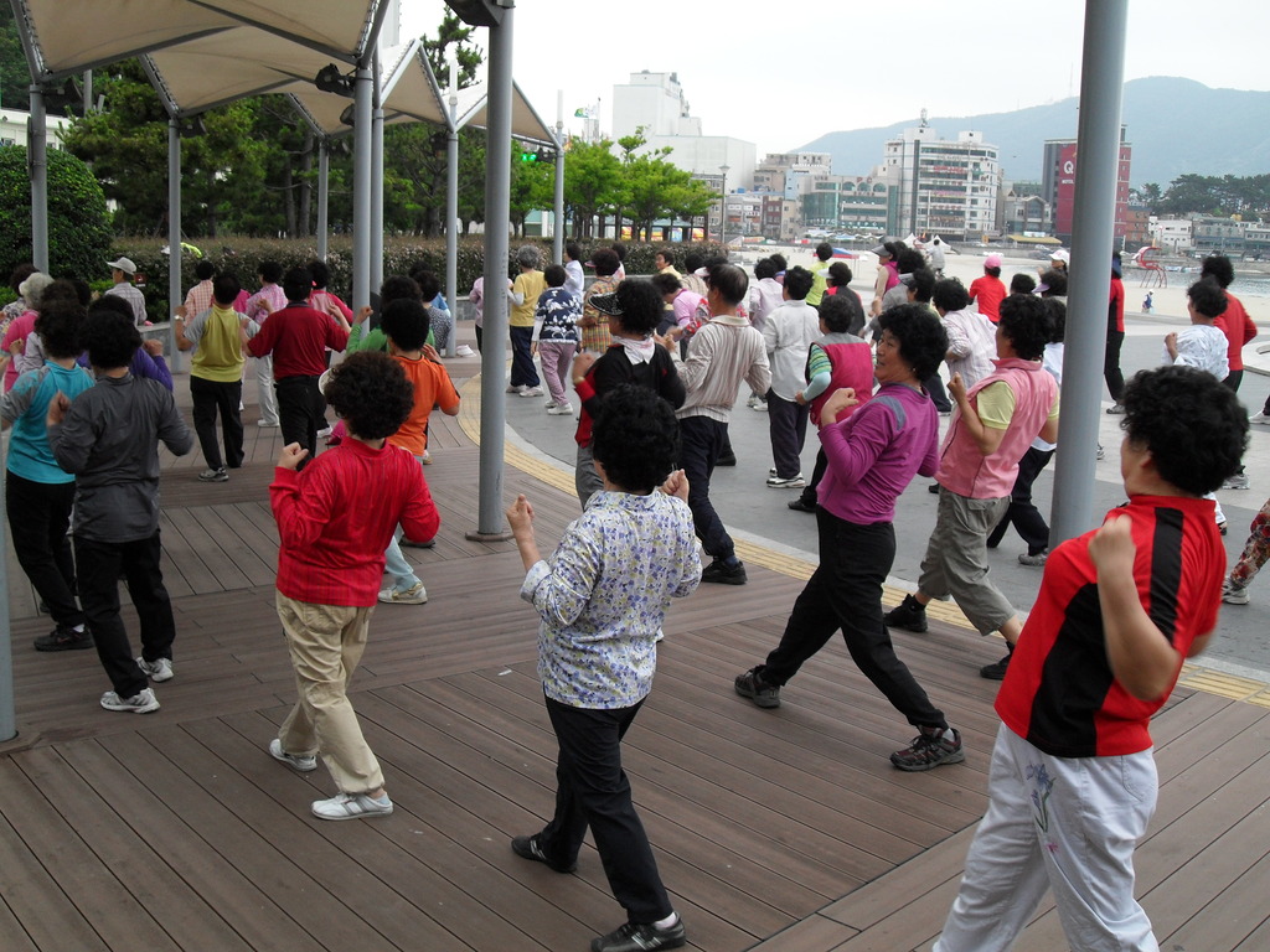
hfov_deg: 46.8
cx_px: 635
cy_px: 476
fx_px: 1468
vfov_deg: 36.0
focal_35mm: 40
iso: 100
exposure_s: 1/30
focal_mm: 7
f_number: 3
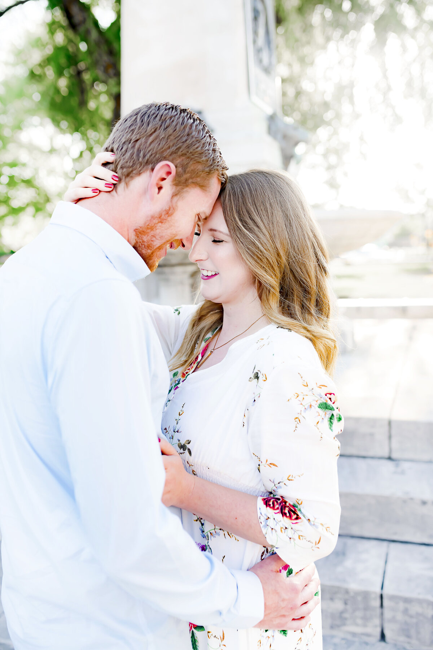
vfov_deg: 54.4
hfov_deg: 37.9
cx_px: 216
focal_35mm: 35
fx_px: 631
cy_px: 325
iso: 640
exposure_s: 1/1000
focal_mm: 35
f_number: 2.8
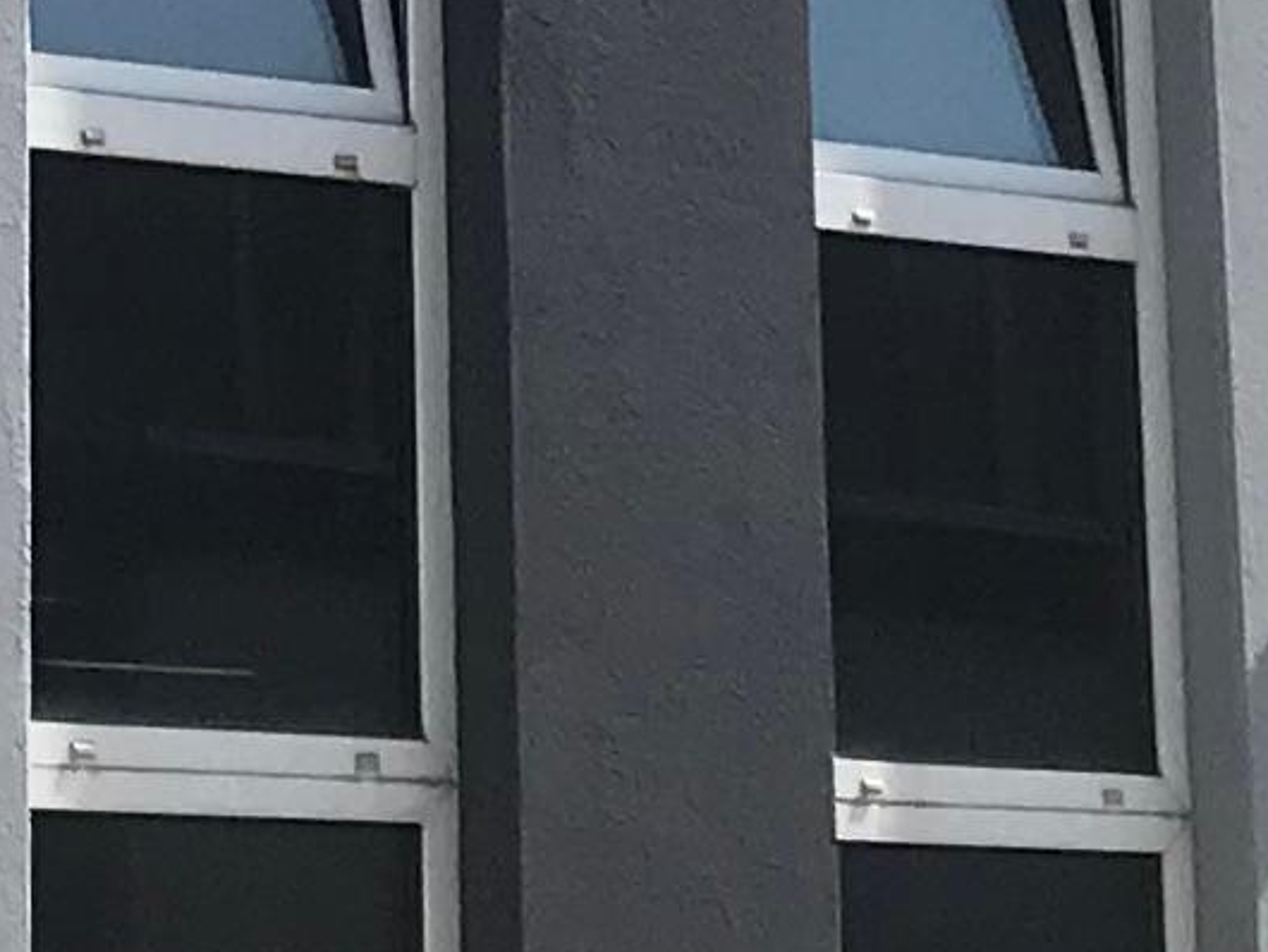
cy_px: -914
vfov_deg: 6.8
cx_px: 105
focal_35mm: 213
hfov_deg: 9.2
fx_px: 7806
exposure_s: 1/2740
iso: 20
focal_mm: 3.99
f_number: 1.8
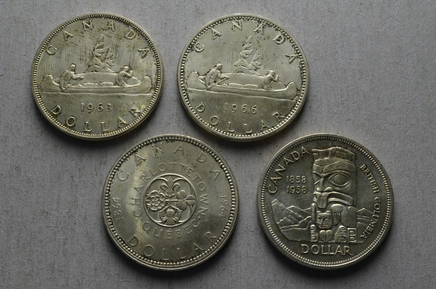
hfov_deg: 33.5
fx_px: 725
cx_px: 218
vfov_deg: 22.5
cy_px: 144
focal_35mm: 60
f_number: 14
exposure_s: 1/250
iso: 400
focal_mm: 40
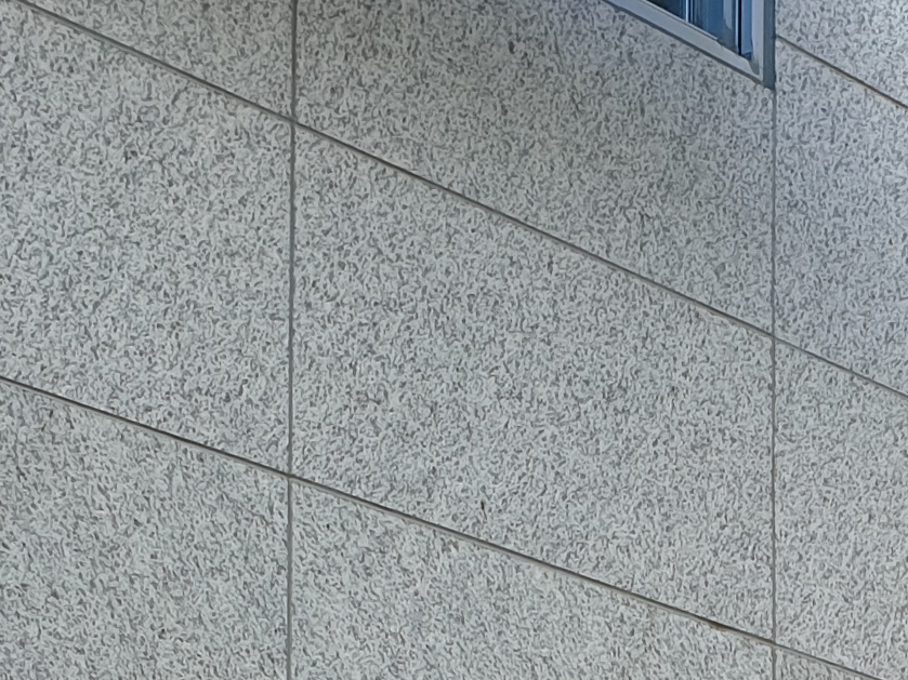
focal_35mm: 125
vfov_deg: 10.8
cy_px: 1377
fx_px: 3278
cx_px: 1012
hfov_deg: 15.3
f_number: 2.4
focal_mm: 4.3
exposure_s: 1/163
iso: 50
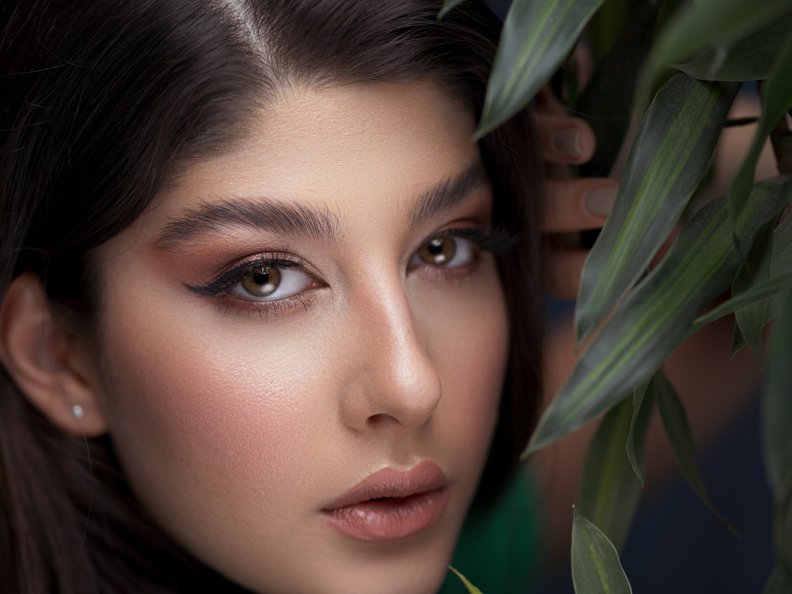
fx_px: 2609
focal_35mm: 114
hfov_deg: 17.3
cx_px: 342
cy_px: 355
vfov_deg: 13.0
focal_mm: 85
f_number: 2.5
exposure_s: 1/200
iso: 320
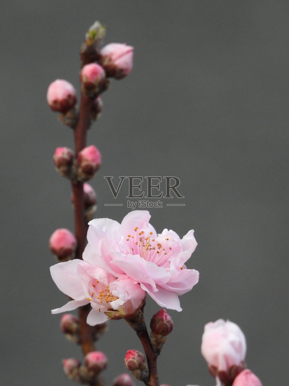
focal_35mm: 1100
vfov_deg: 1.8
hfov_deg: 1.4
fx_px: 12245
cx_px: 144
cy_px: 193
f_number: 5.6
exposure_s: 1/100
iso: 800
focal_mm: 198
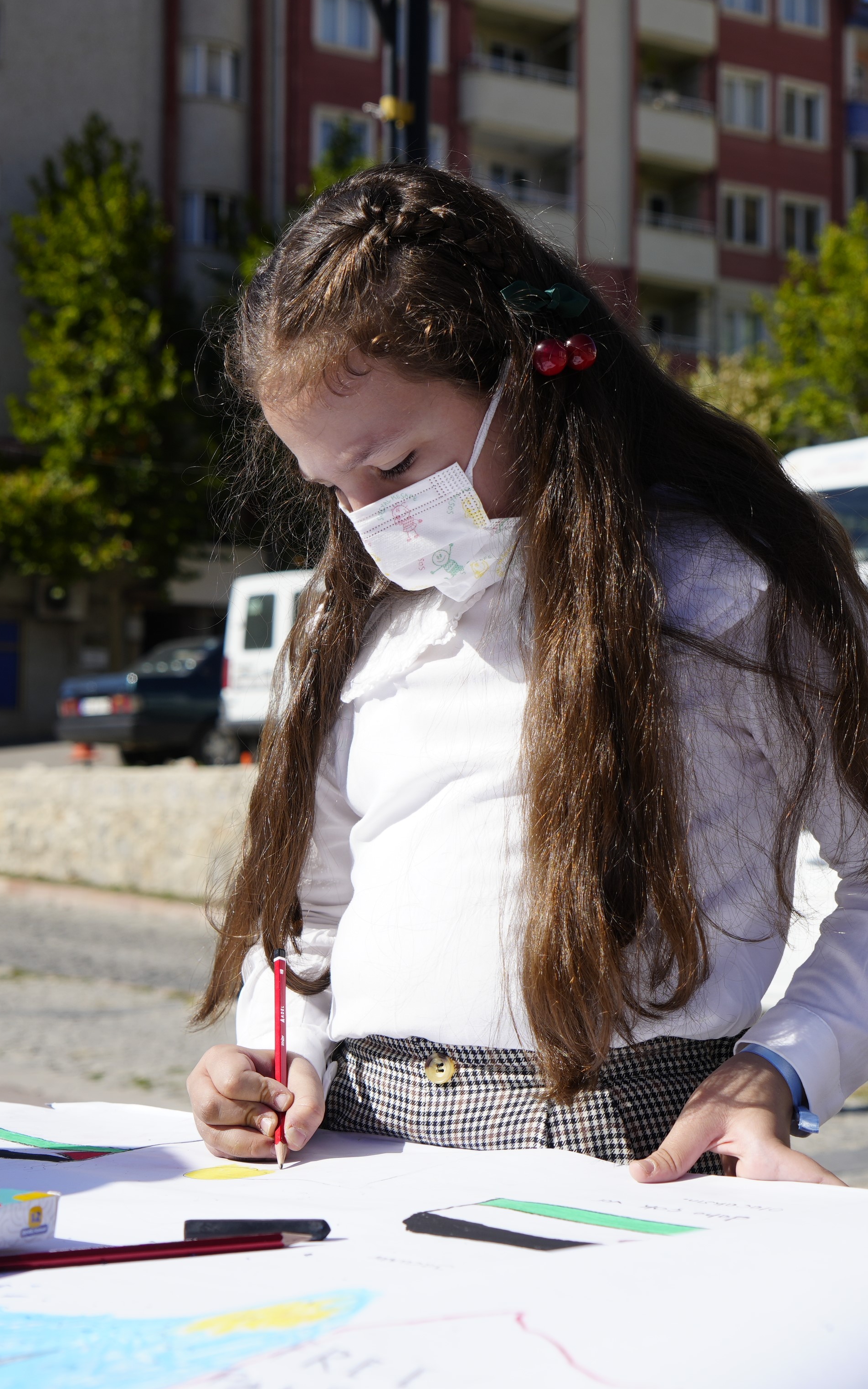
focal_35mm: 57
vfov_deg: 35.7
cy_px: 689
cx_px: 452
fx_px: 2157
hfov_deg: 22.7
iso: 100
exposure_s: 1/750
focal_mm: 37
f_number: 4.5
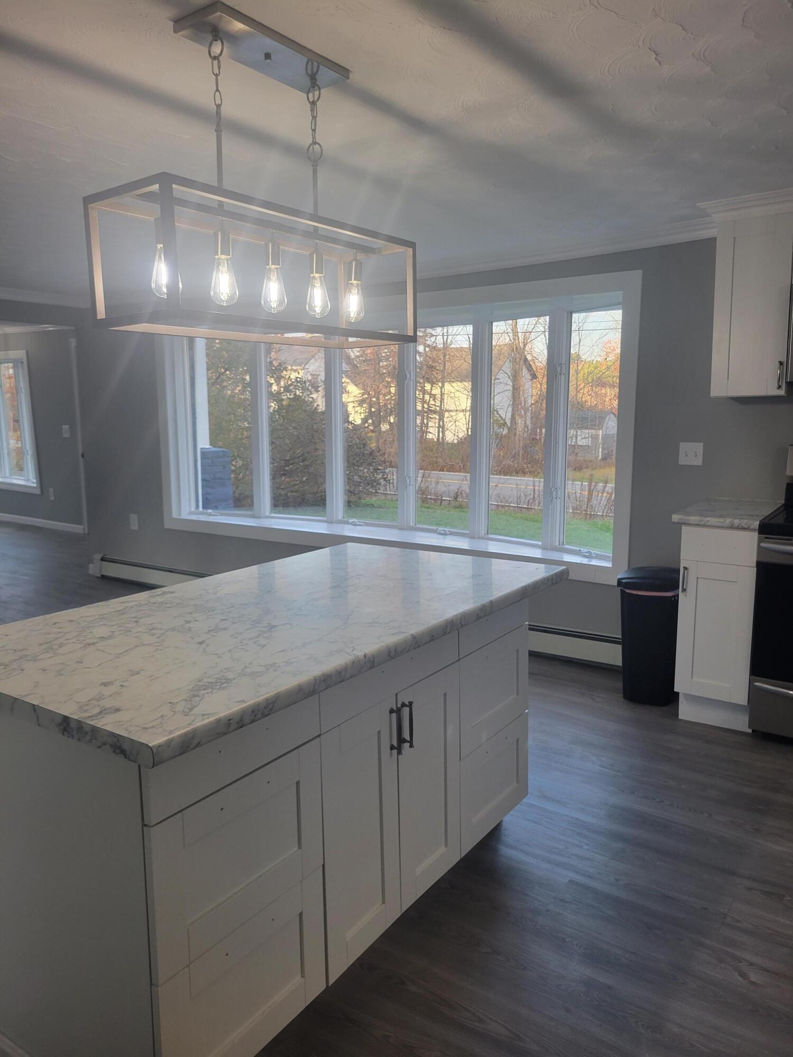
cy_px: 528
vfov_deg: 67.3
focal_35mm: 26
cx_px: 396
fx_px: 794
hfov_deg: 53.1
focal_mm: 5.4
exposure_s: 1/119
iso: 100
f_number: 1.8
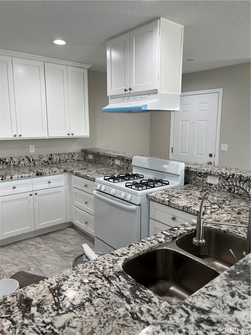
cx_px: 126
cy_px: 168
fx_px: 251
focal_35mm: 26
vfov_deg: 67.3
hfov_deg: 53.1
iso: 64
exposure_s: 1/120
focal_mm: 5.7
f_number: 1.5
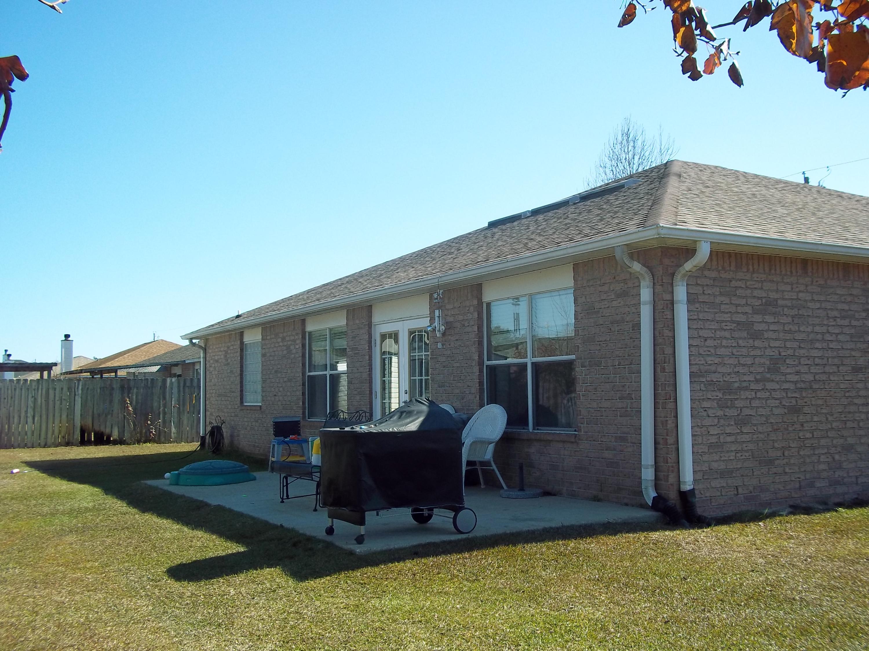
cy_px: 326
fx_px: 904
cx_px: 434
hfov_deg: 51.4
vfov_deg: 39.7
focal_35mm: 36
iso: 80
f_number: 8
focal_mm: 6.5
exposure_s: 1/125
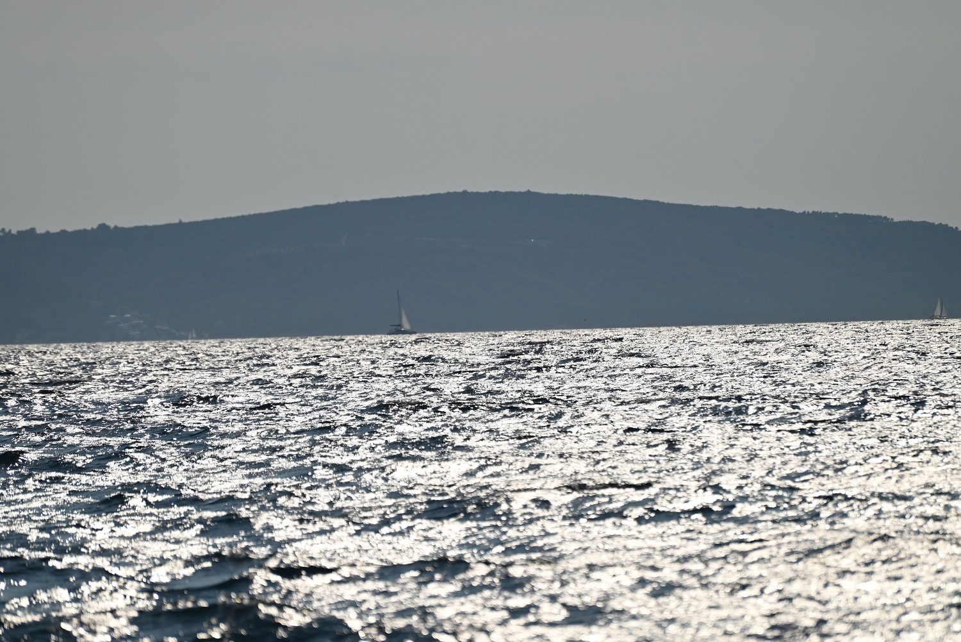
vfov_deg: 4.6
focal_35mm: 300
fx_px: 8010
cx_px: 480
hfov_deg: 6.9
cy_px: 321
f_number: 5.6
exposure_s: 1/8000
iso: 180
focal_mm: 300
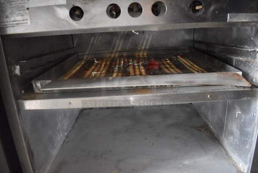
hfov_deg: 67.3
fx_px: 194
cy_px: 86
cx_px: 129
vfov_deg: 48.0
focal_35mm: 27
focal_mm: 18
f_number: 3.5
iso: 7200
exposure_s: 1/125
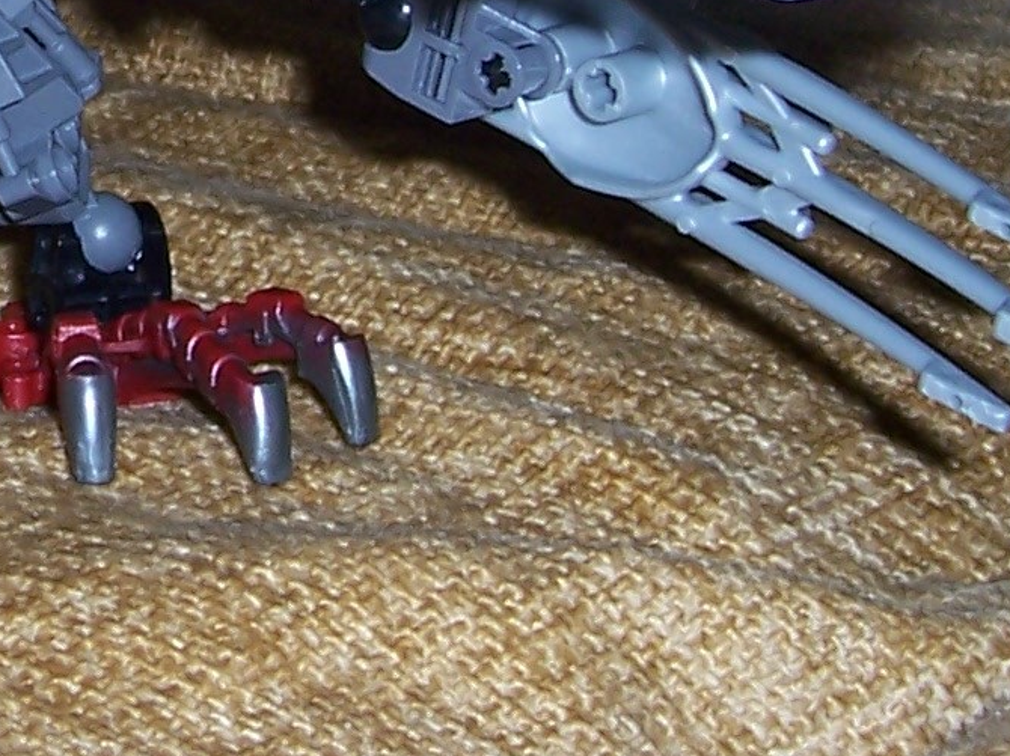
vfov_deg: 11.2
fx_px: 3792
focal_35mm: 130
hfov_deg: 14.7
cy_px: -184
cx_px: -204
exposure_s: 1/60
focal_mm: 5.6
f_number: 2.7
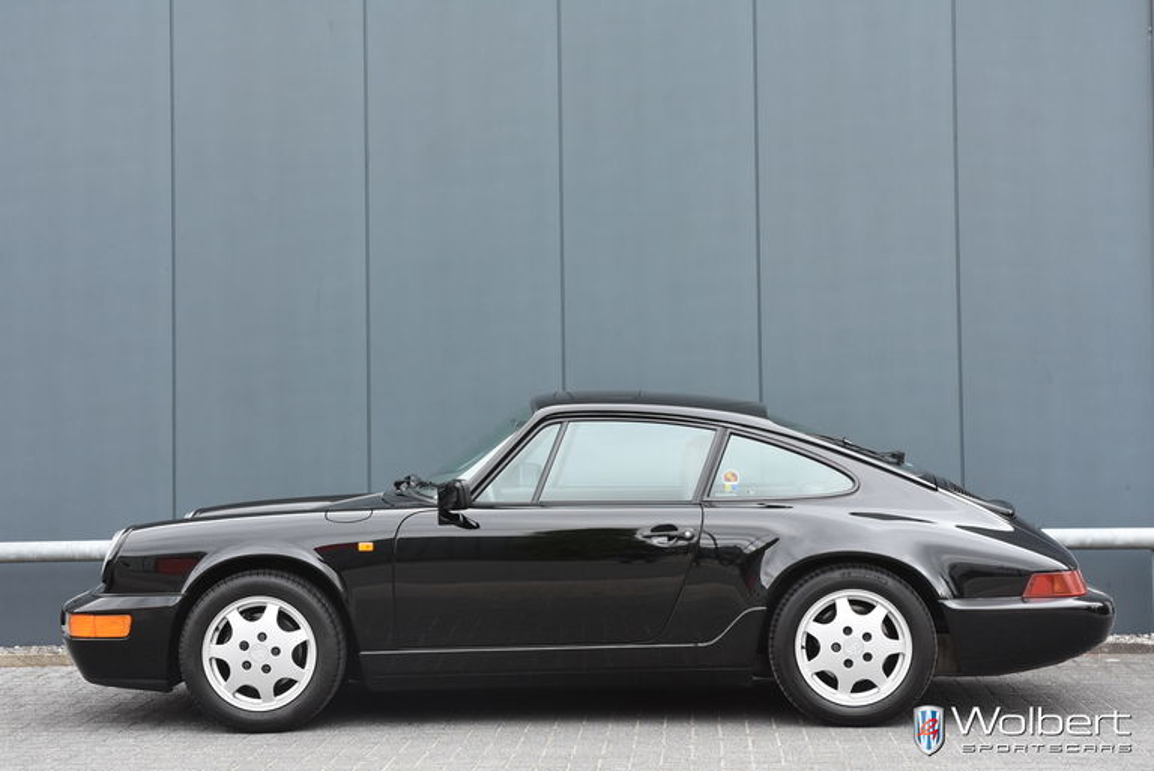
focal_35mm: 69
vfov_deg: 19.8
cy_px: 386
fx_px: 2213
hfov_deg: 29.2
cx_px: 577
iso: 800
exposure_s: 1/200
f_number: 7.1
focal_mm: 46
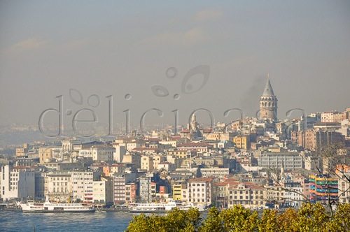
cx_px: 175
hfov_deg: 13.1
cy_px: 116
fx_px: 1529
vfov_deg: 8.7
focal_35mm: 158
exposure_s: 1/400
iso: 200
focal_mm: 105
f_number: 10
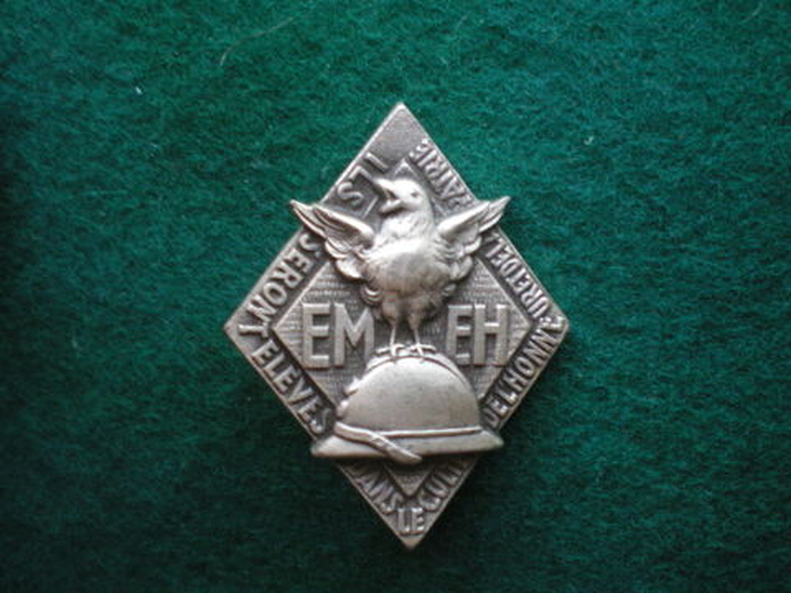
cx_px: 396
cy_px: 296
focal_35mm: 38
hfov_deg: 49.0
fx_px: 868
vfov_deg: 37.7
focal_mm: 6.3
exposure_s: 1/15
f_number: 3.1
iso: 400
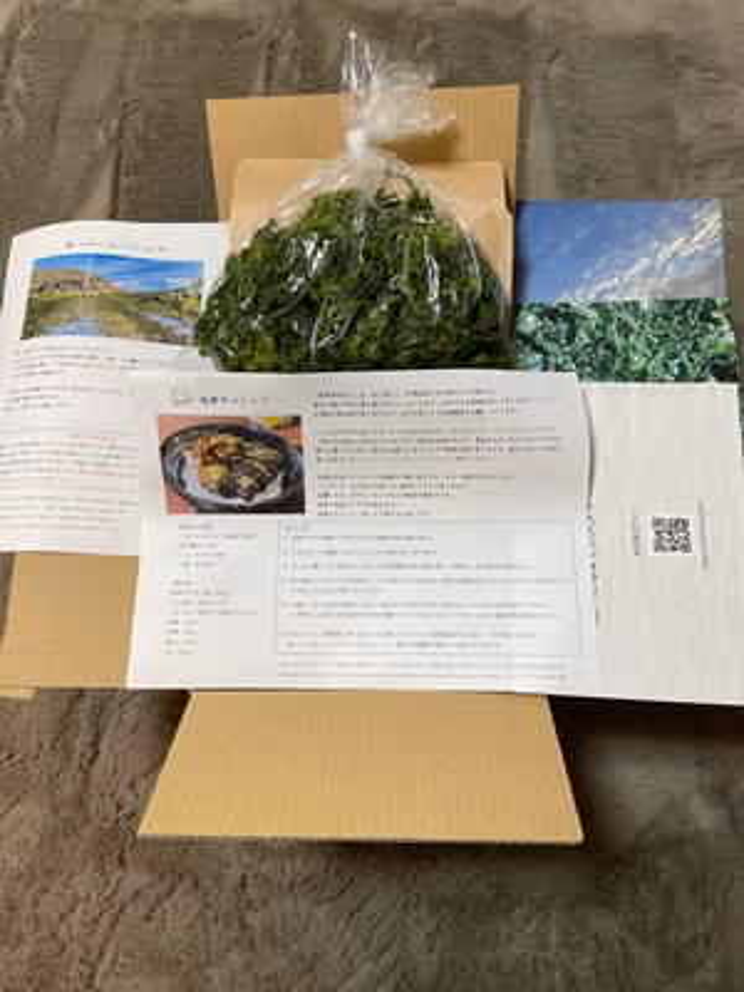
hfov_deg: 53.1
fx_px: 745
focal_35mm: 26
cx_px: 372
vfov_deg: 67.3
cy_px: 496
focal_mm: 4.2
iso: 125
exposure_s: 1/100
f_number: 1.6
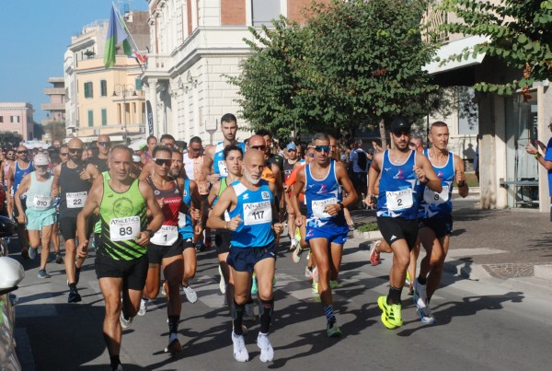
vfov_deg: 14.8
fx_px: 1429
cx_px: 276
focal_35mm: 93
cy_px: 186
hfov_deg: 21.9
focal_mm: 62
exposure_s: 1/2000
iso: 1000
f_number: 8
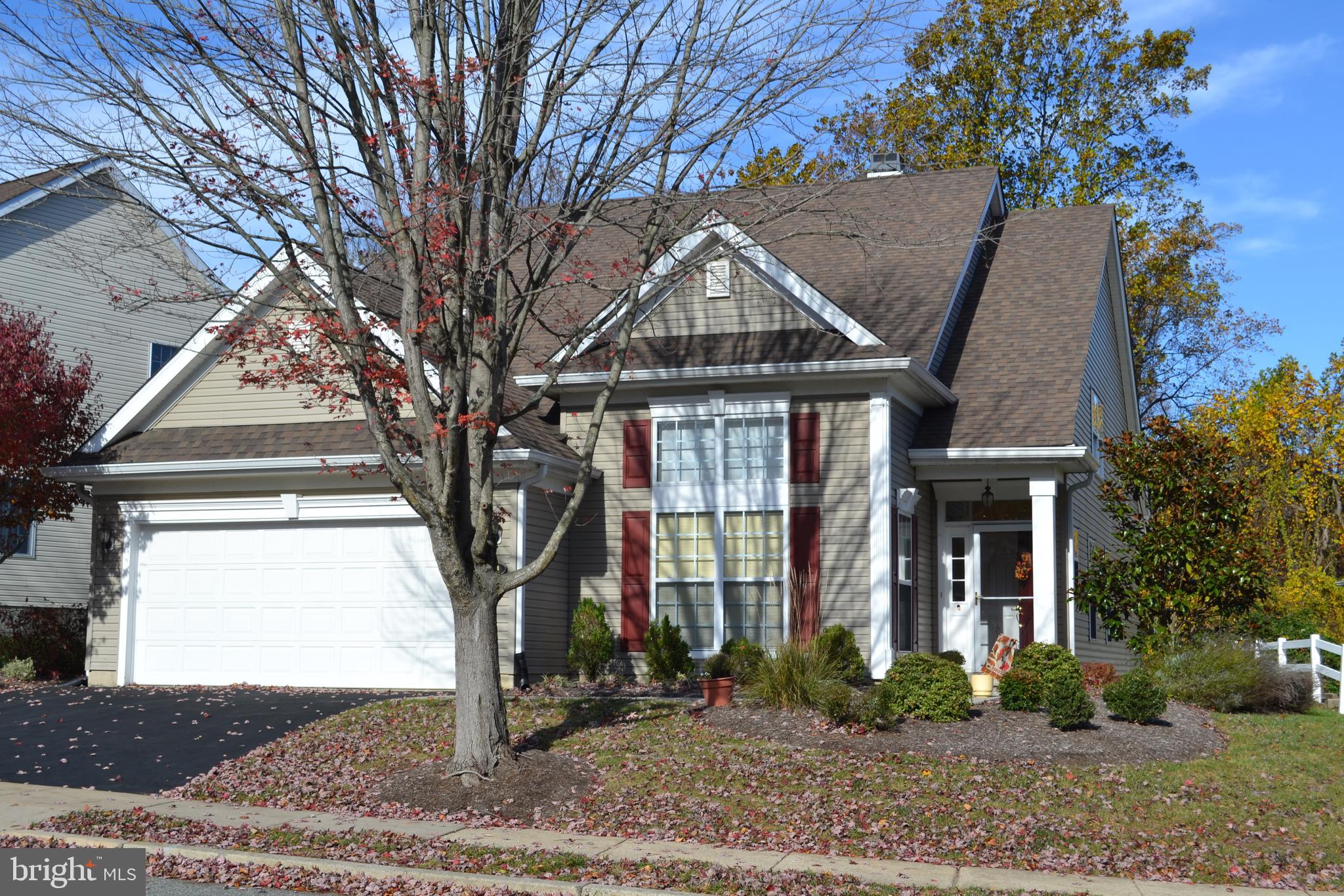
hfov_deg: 41.1
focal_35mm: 48
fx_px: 1792
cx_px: 672
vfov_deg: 28.1
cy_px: 448
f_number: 8
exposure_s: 1/250
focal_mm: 32
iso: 100
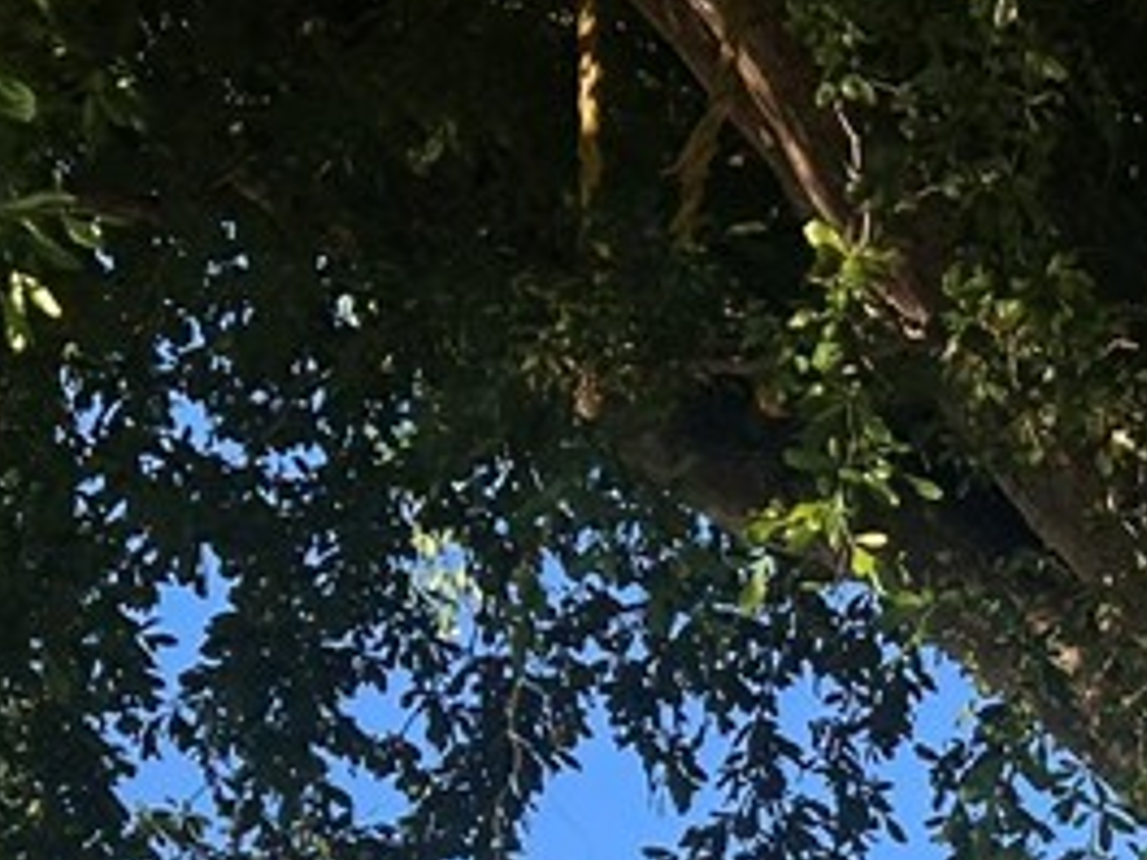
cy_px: 1273
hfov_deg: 18.0
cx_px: 1560
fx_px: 3347
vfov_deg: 13.8
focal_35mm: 101
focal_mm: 5.7
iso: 50
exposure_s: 1/2841
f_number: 1.5
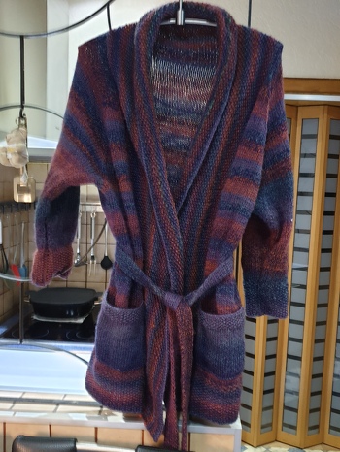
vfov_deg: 67.3
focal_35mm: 26
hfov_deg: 53.1
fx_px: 340
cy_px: 226
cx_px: 170
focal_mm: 4.3
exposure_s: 1/13
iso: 250
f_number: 1.5
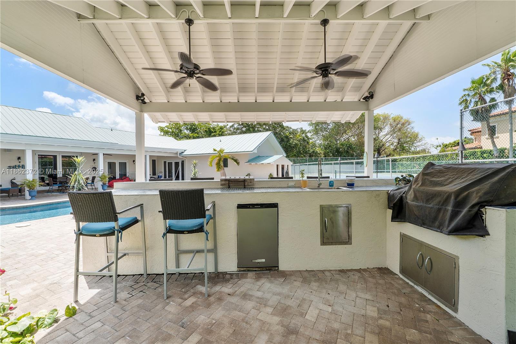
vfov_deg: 77.3
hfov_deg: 100.4
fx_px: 215
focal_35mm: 15
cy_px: 172
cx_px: 258
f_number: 11
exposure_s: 1/80
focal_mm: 10
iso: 100
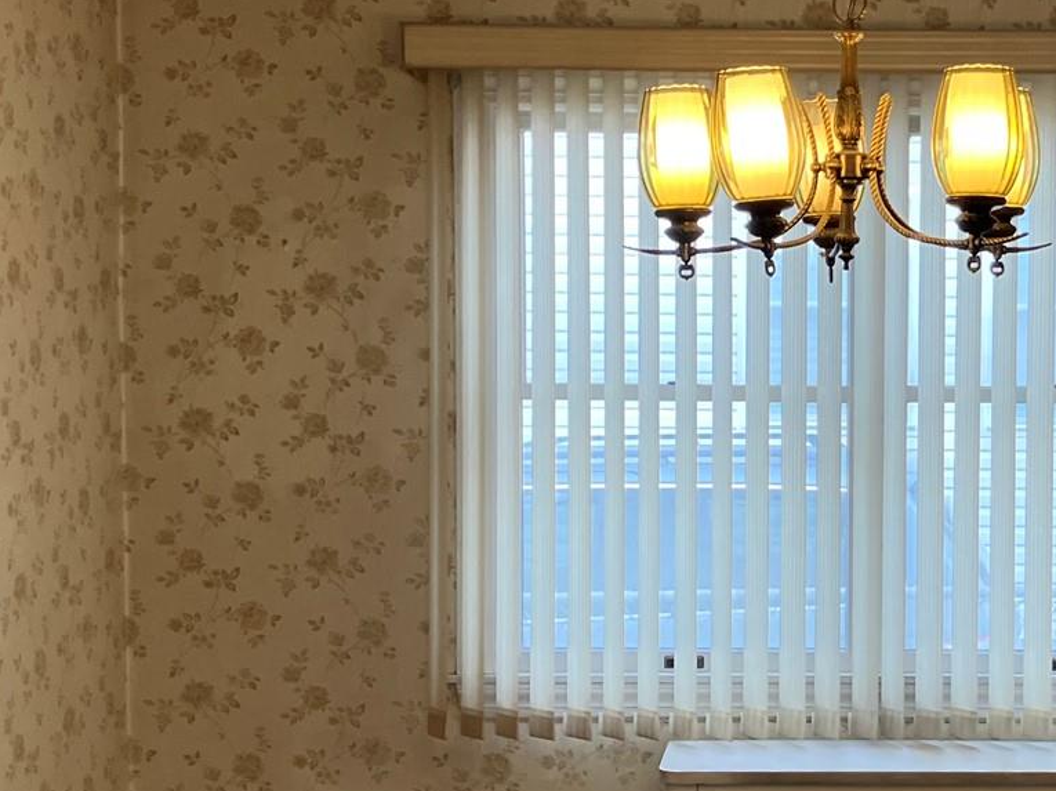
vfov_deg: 19.6
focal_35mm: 75
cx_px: 925
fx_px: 2287
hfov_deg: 25.3
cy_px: 480
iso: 50
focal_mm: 3.99
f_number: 1.8
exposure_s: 1/120
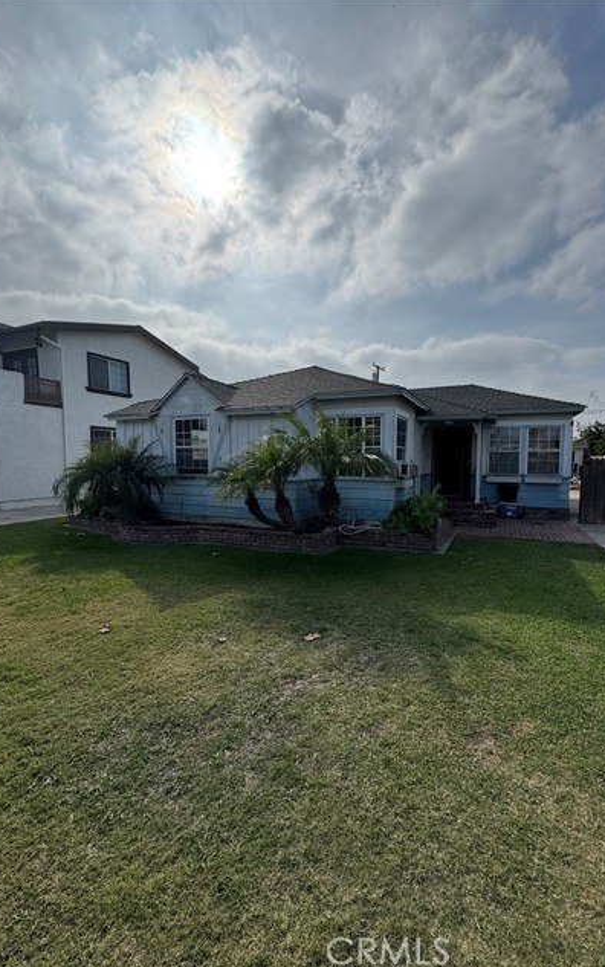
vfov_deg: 101.4
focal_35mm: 15
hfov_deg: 74.4
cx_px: 344
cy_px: 484
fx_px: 395
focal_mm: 2.22
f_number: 2.2
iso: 40
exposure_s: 1/3906
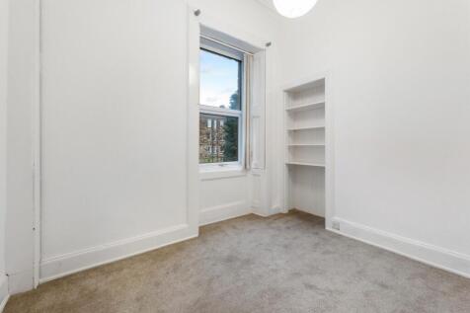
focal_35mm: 14
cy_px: 156
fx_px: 183
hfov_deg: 104.3
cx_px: 235
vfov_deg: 81.2
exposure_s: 1/1.25
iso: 640
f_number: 8
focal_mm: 14
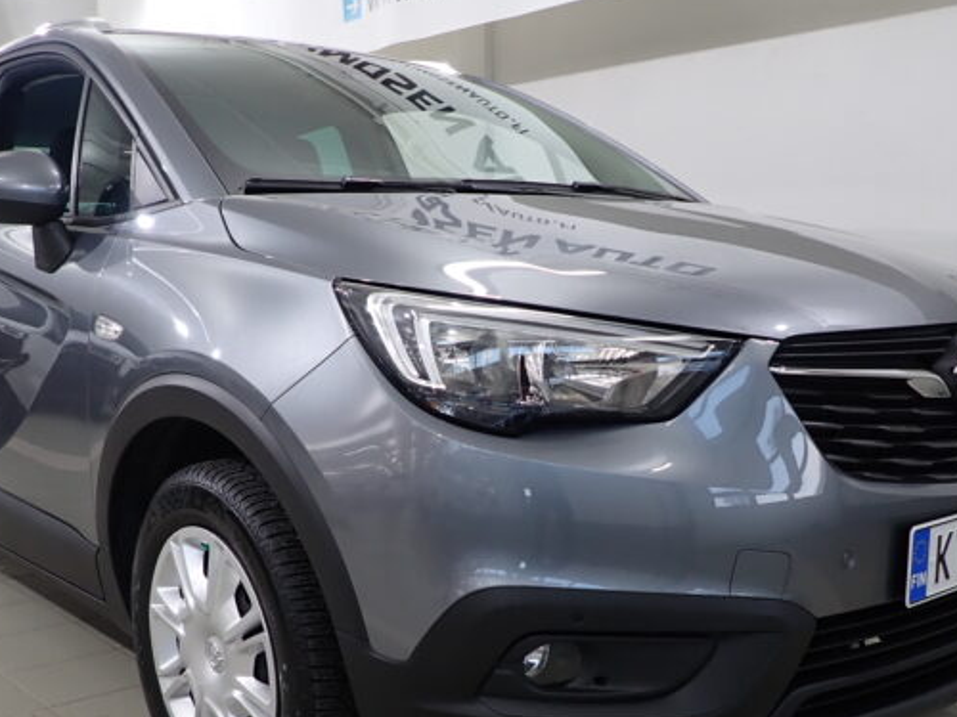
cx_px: 461
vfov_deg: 35.7
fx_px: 1106
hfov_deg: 46.8
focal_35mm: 40
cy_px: 455
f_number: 2
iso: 125
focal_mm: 4.5
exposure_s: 1/60
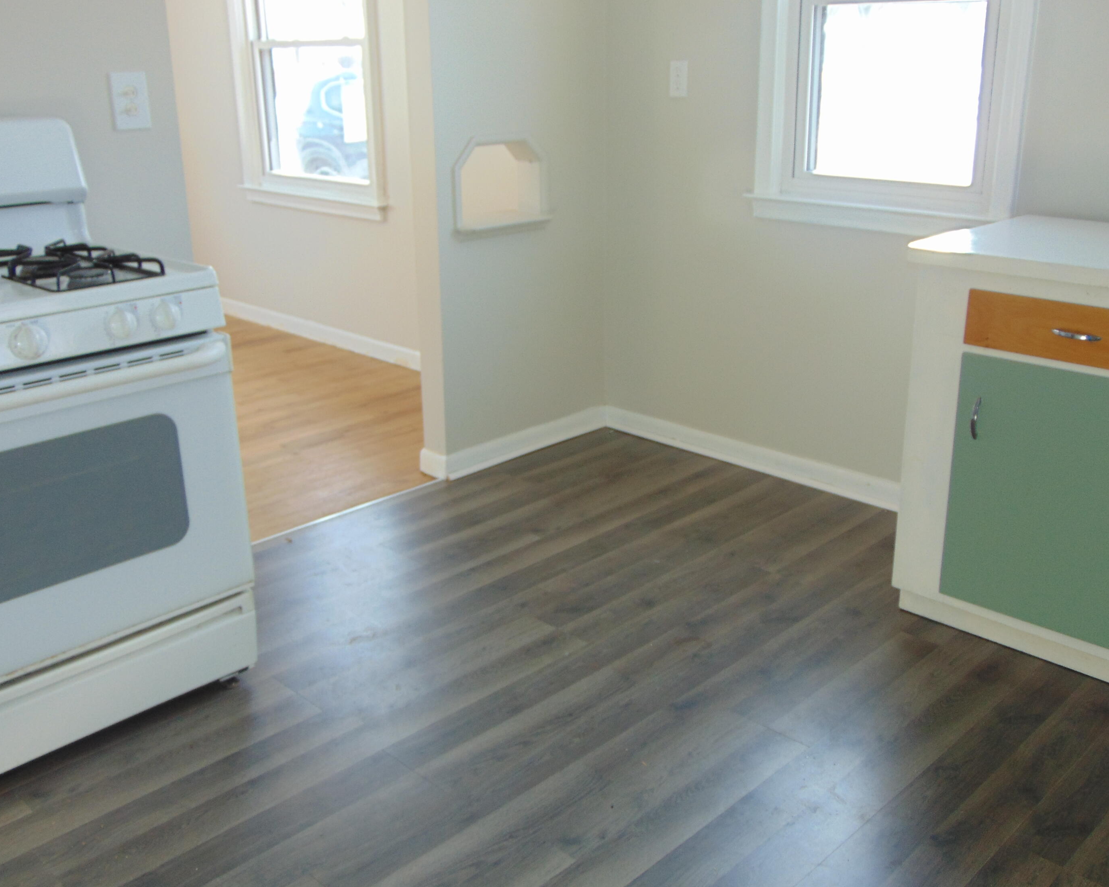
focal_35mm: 35
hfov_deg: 51.5
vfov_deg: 42.2
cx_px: 574
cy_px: 442
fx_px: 1149
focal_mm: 5.8
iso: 80
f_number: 3.2
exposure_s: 1/50
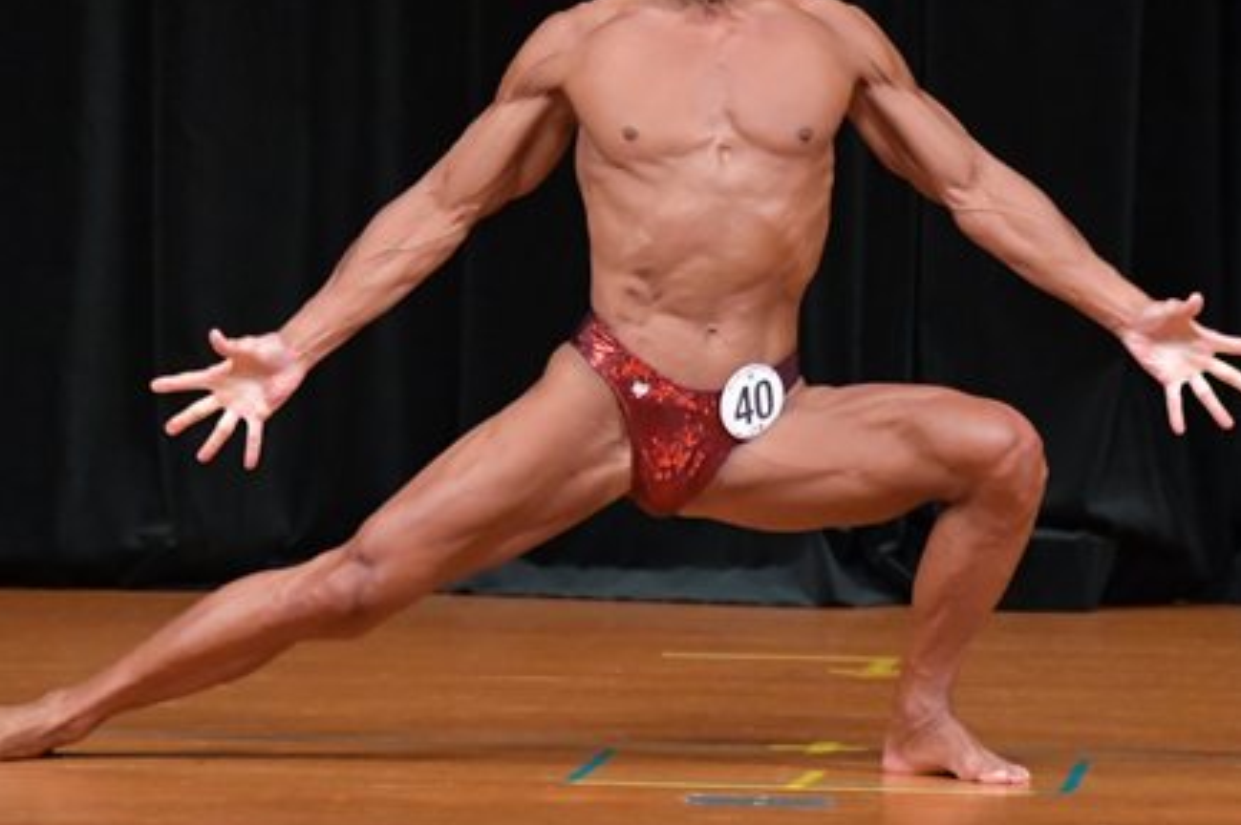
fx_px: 18497
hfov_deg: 3.8
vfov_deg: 2.6
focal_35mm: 537
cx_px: 557
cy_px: 221
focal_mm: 200
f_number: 5.6
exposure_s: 1/400
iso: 5000
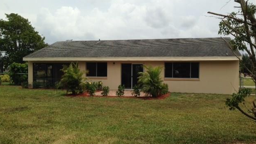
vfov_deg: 32.0
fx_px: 251
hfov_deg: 54.0
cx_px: 127
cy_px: 75
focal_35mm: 37
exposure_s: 1/3012
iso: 50
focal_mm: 4.12
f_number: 2.4
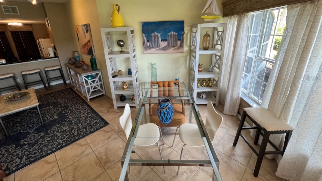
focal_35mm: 15
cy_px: 78
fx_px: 128
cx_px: 159
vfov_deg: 70.2
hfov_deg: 103.0
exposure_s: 1/120
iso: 100
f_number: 1.8
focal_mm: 1.57
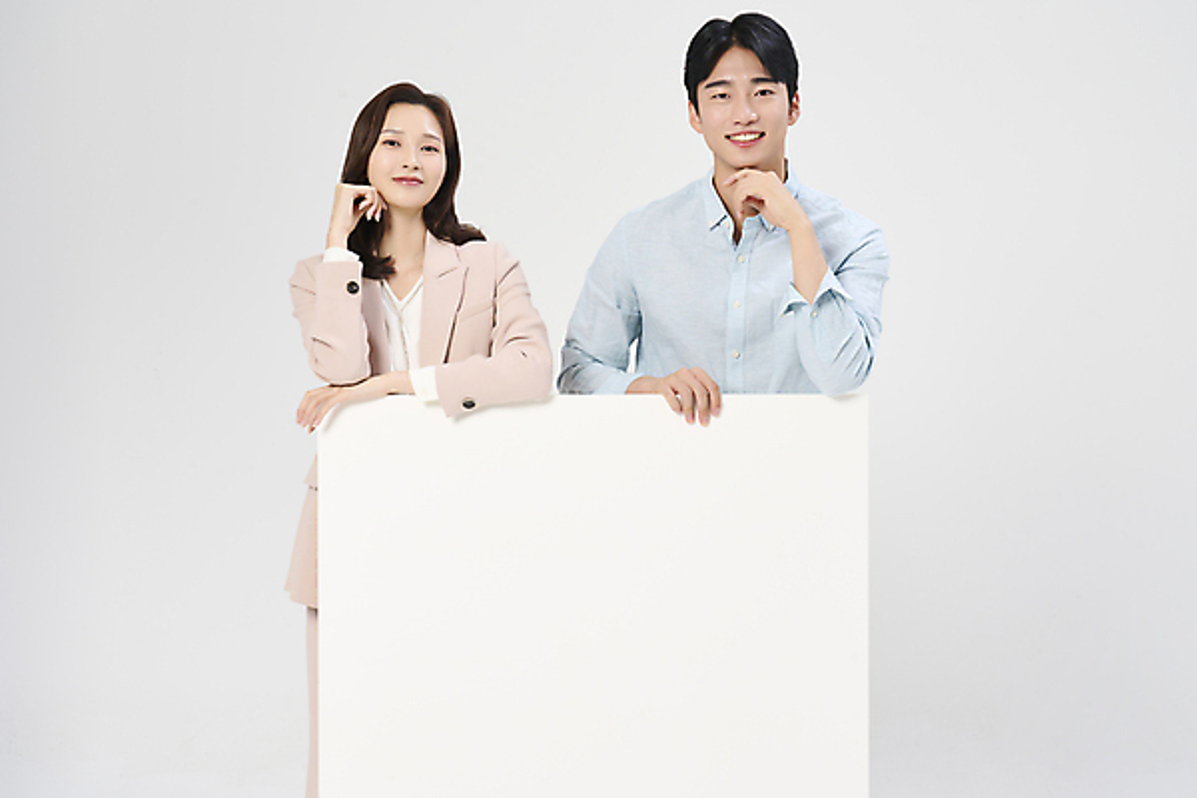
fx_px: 1829
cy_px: 399
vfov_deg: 24.6
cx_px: 598
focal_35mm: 55
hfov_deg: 36.2
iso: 160
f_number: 11
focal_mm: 55
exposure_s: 1/125
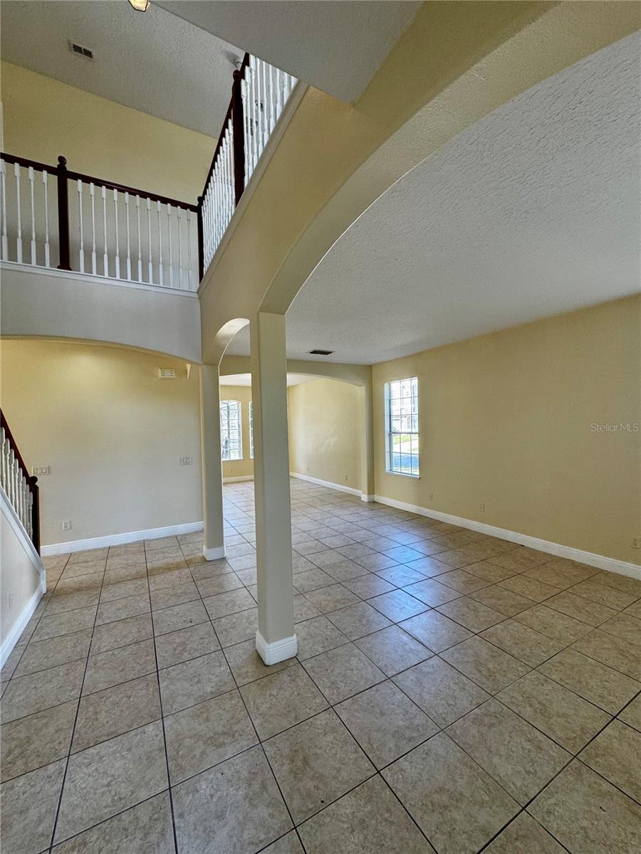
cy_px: 427
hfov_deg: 85.7
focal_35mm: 14
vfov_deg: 102.1
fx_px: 346
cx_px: 320
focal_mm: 2.22
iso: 125
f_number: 2.2
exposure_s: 1/120
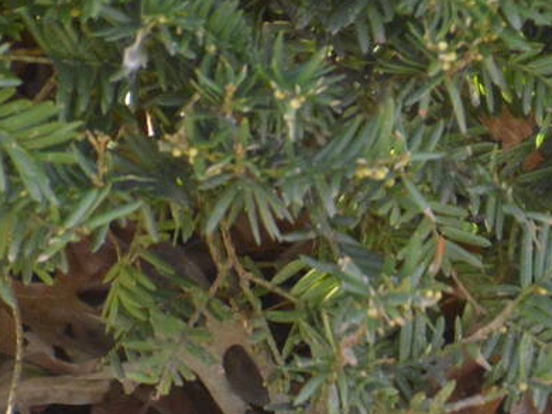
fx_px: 28232
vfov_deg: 0.8
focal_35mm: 1771
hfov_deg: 1.1
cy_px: 349
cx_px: 412
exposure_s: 1/500
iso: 2500
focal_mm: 300
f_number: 6.3
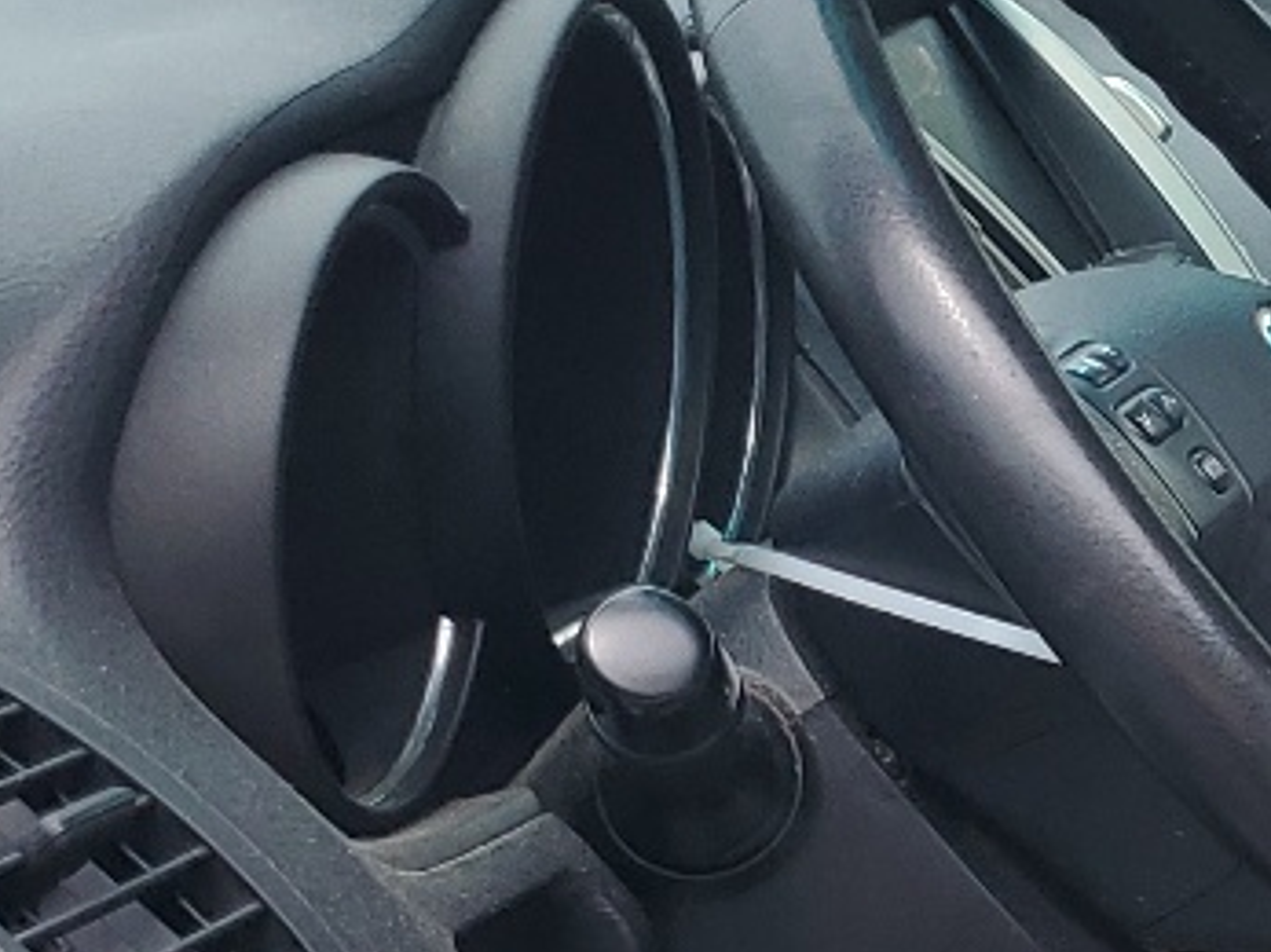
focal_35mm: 120
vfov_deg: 12.1
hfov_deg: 14.7
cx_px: 2157
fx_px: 4405
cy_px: 1102
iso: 50
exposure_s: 1/625
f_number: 1.5
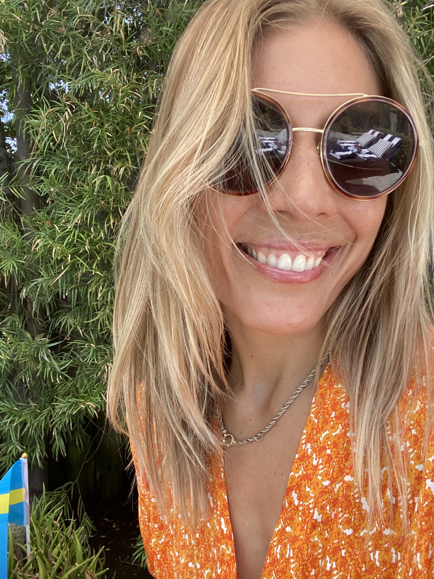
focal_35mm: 30
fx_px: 502
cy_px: 290
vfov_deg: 60.0
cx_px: 217
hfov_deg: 46.8
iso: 32
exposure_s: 1/122
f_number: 2.2
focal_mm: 2.71
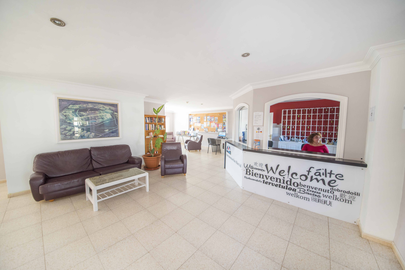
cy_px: 135
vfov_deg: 90.1
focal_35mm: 12
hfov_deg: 112.6
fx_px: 135
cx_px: 202
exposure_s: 1/100
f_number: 5
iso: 1600
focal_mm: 12
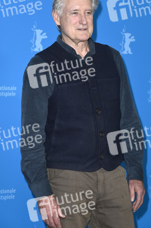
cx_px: 80
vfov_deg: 15.7
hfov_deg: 10.4
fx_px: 827
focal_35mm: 131
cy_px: 106
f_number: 5.6
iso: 640
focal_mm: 112
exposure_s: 1/250
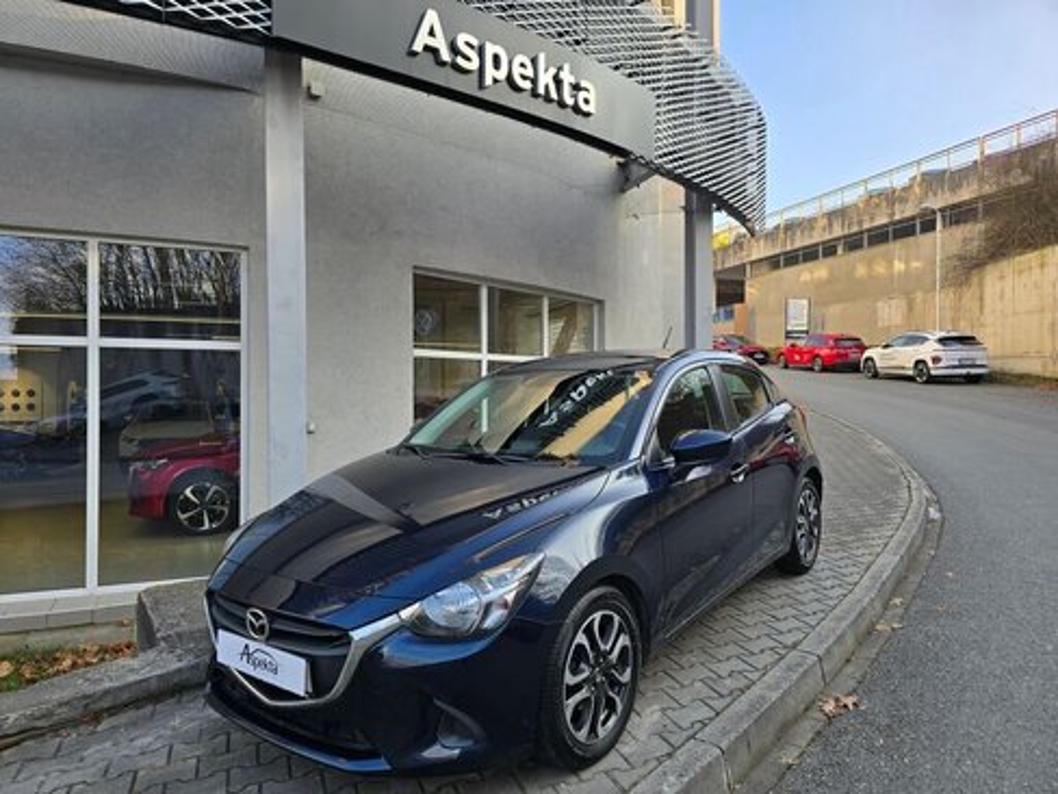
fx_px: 703
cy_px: 397
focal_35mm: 23
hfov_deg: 73.9
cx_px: 529
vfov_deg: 58.9
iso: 12
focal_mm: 6.3
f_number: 1.7
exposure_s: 1/206
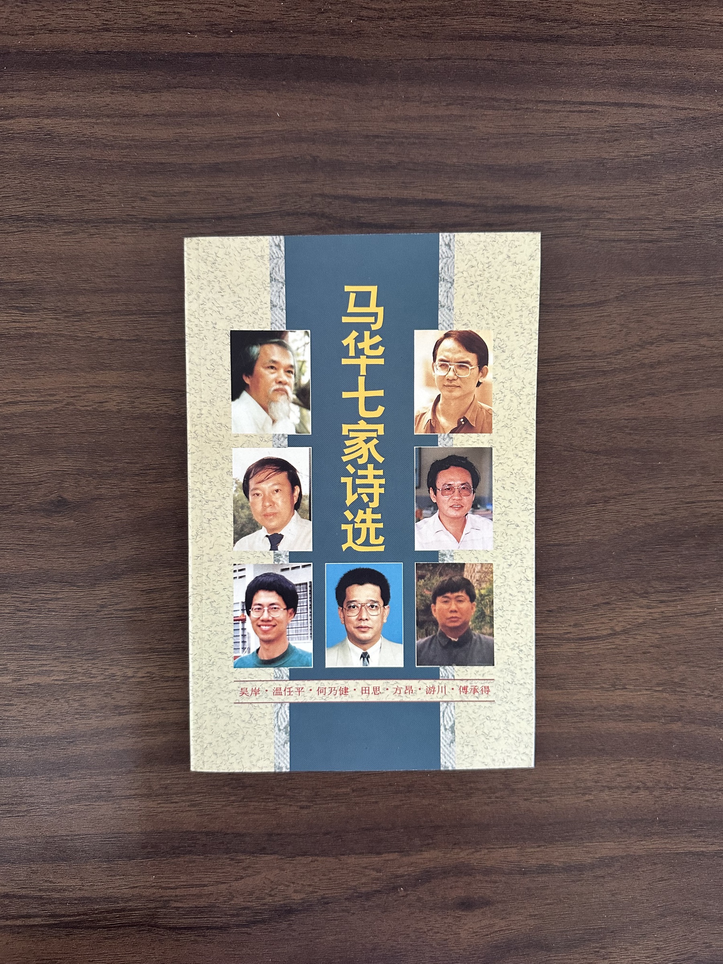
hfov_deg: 56.8
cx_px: 362
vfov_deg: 71.6
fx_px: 668
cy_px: 482
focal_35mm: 24
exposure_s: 1/50
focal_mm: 6.86
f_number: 1.78
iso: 400
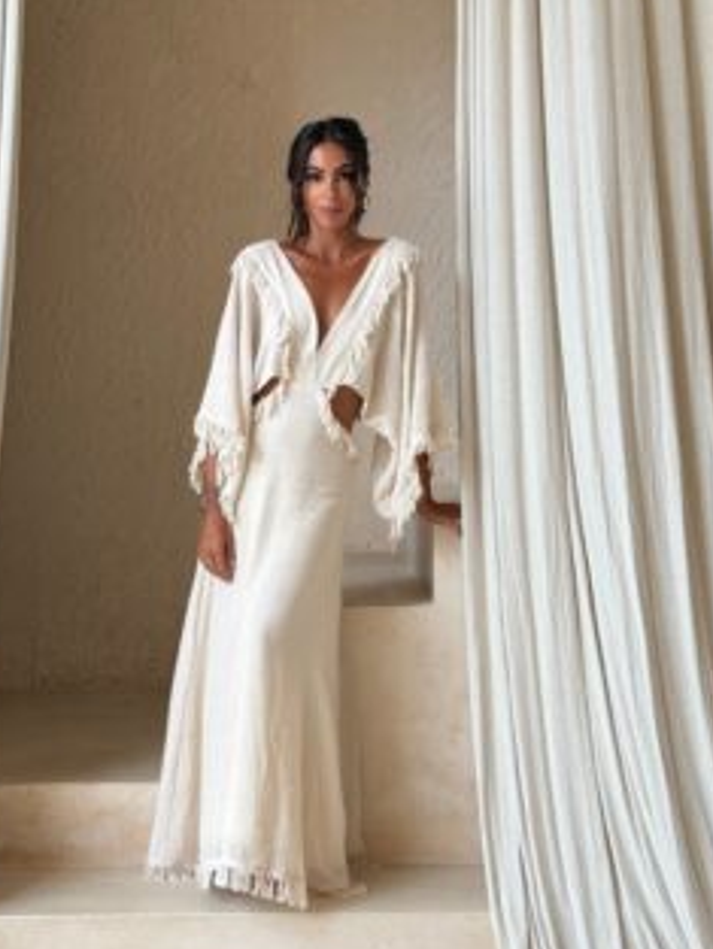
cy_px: 462
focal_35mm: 60
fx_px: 1647
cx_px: 302
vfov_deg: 32.2
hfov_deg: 24.4
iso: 64
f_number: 1.78
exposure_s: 1/219
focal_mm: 6.76
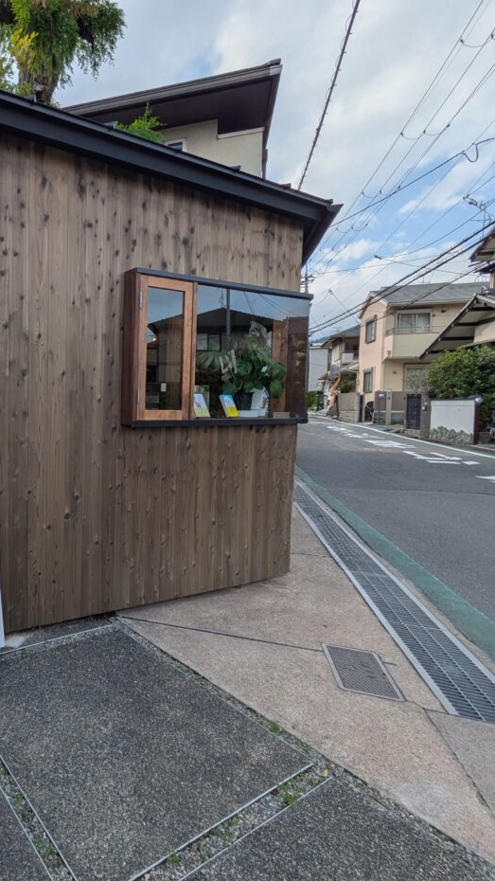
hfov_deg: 47.4
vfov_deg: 83.8
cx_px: 37
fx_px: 490
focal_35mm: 21
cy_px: 434
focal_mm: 1.83
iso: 45
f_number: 2.2
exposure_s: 1/1437
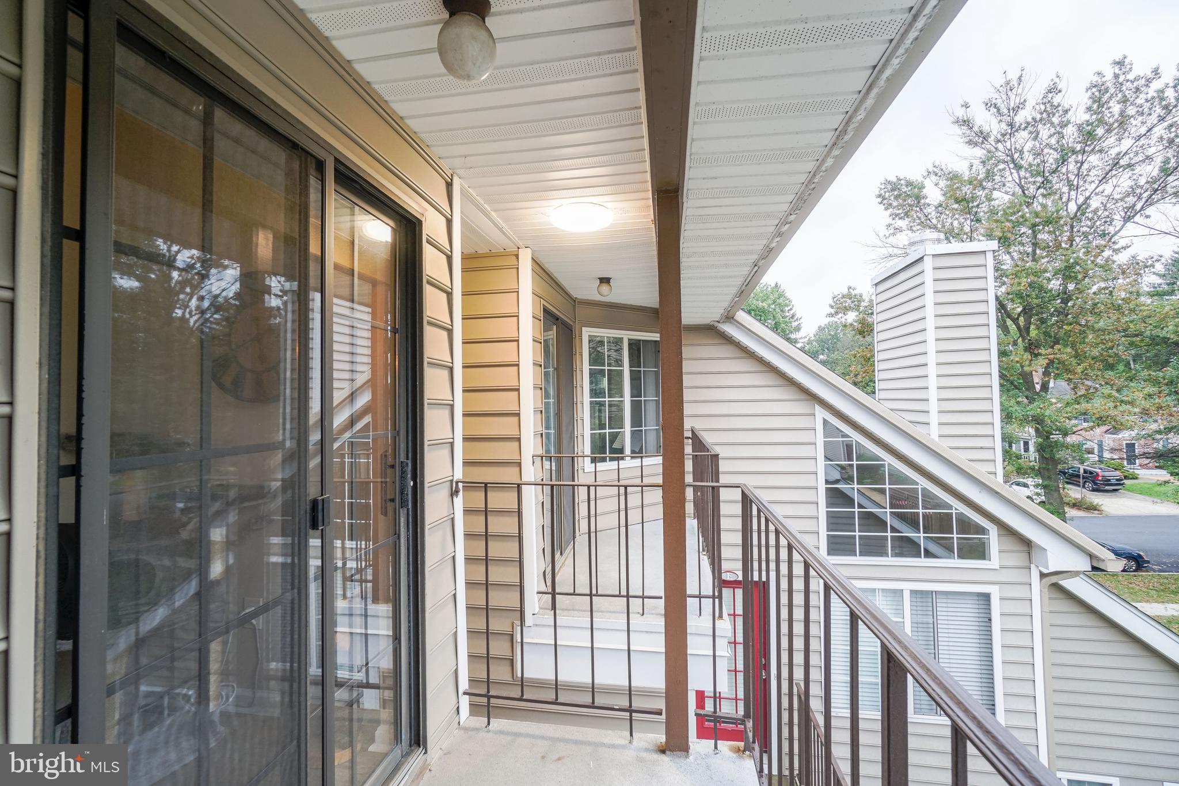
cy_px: 393
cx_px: 590
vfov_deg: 77.3
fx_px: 491
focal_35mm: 15
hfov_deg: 100.4
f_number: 6.3
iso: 800
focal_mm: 10
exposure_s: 1/4
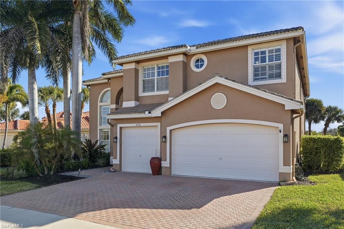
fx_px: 258
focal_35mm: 27
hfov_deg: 67.4
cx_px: 172
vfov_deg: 47.9
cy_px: 114
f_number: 9
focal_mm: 27
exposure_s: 1/2500
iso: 400
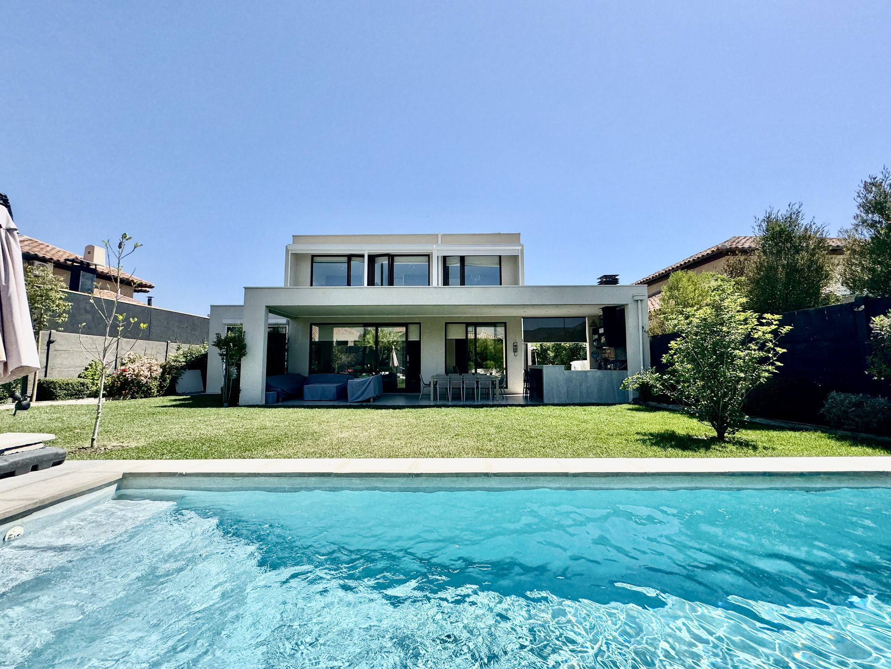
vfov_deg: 85.7
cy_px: 334
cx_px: 446
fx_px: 360
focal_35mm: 14
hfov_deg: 102.1
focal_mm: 2.22
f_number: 2.2
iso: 40
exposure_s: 1/1506
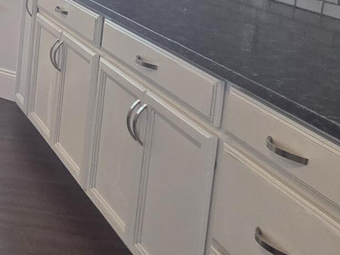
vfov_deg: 21.6
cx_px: -423
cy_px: -49
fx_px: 619
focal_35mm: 63
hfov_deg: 16.6
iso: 200
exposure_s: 1/120
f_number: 2.2
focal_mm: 2.2
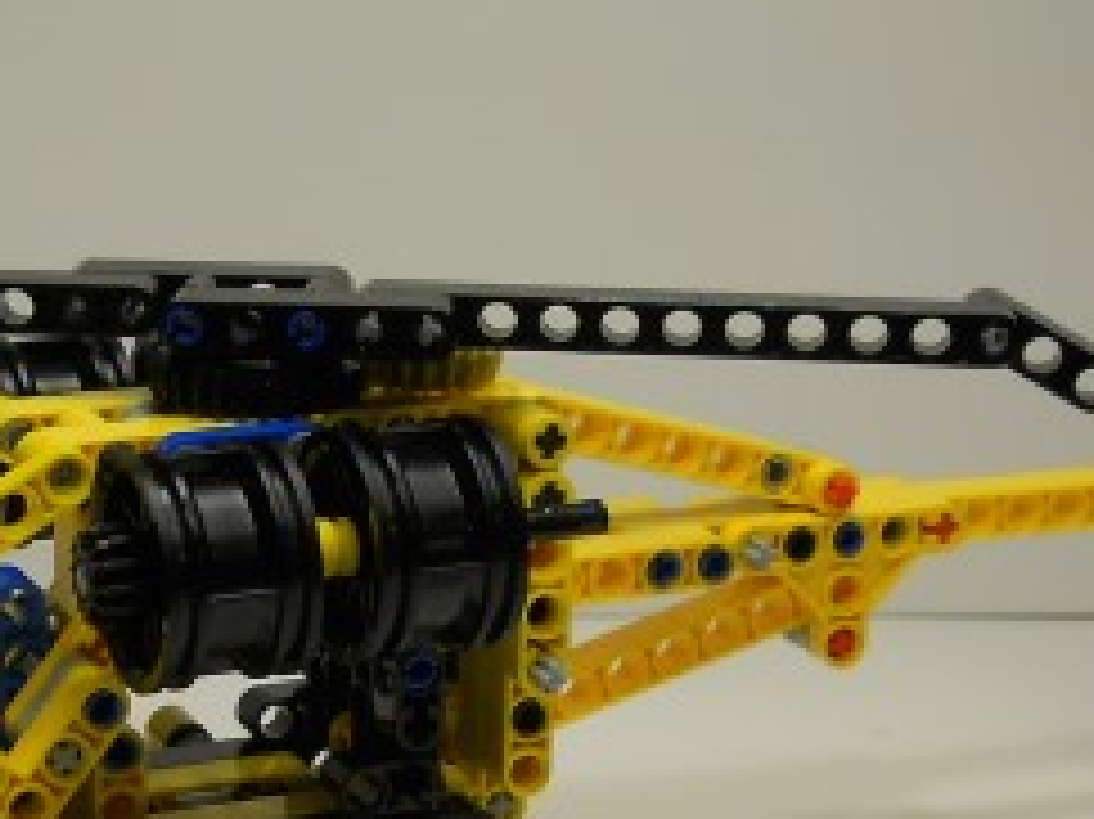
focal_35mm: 108
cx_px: 324
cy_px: 711
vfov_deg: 13.6
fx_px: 3412
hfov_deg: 18.1
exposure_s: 1/40
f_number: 3.1
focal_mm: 6.72
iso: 80
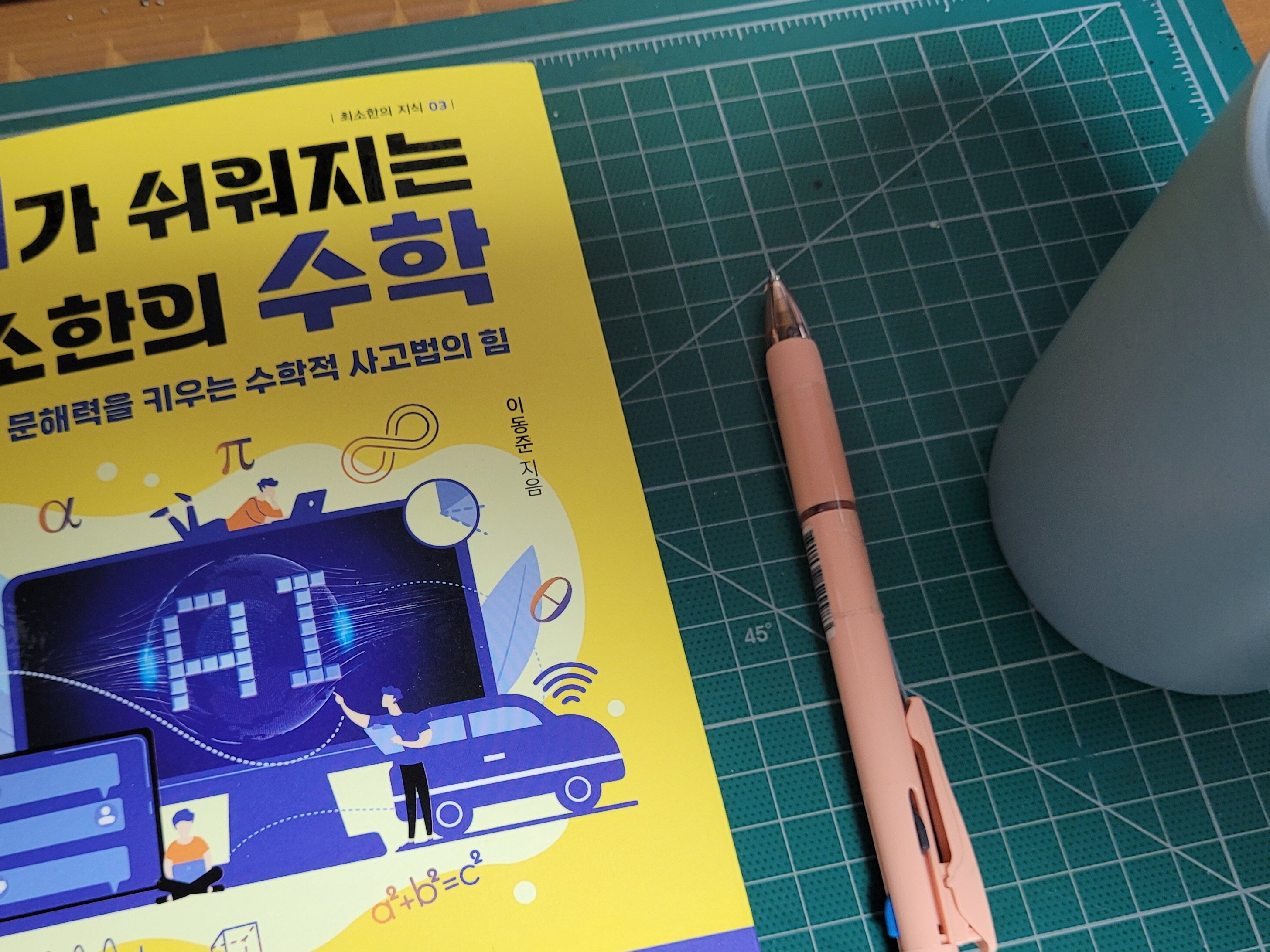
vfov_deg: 39.2
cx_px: 529
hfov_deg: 51.1
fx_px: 1321
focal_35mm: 36
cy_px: 630
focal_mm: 5.4
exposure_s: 1/40
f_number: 1.8
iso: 160
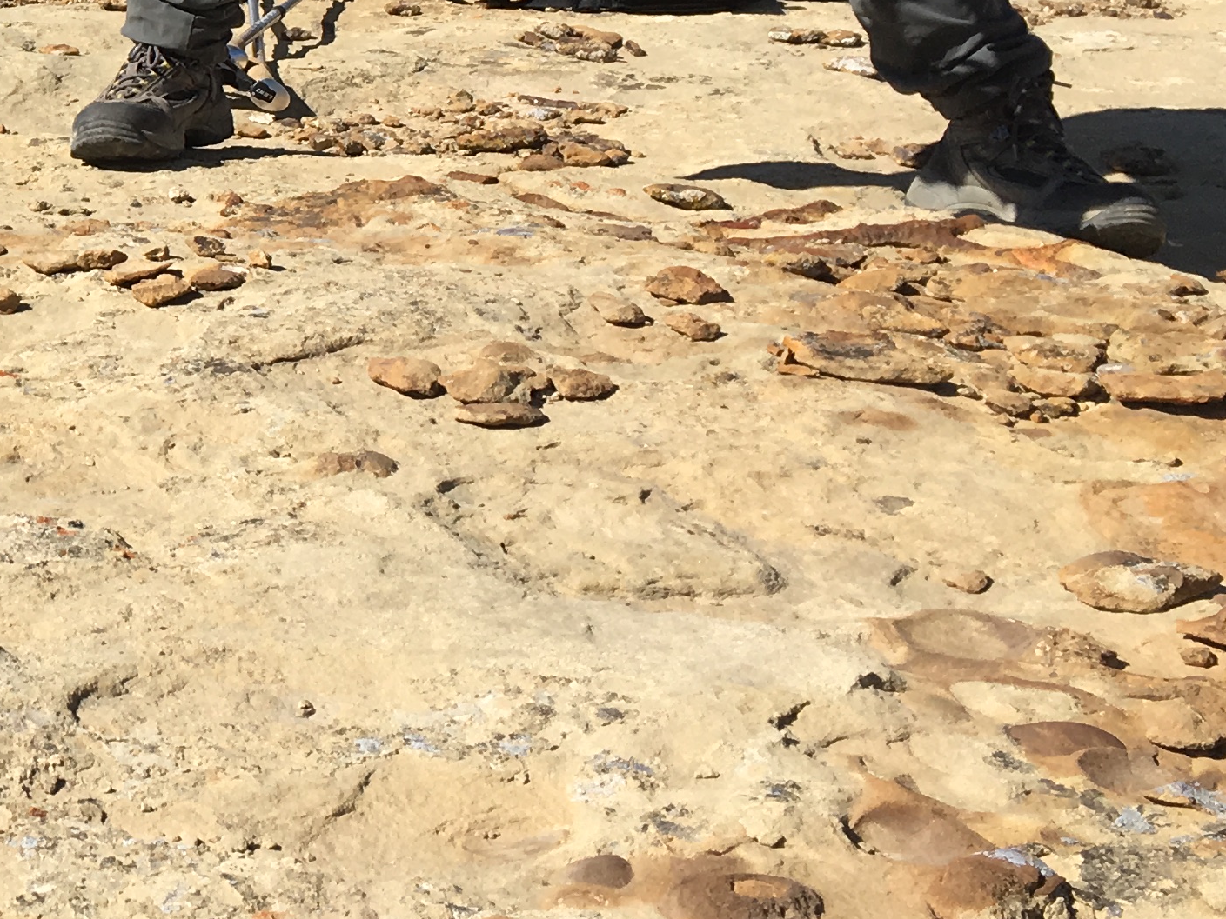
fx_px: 2940
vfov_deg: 17.5
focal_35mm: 83
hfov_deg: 21.3
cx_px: -374
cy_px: 96
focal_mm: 4.15
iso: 25
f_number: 2.2
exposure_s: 1/2262
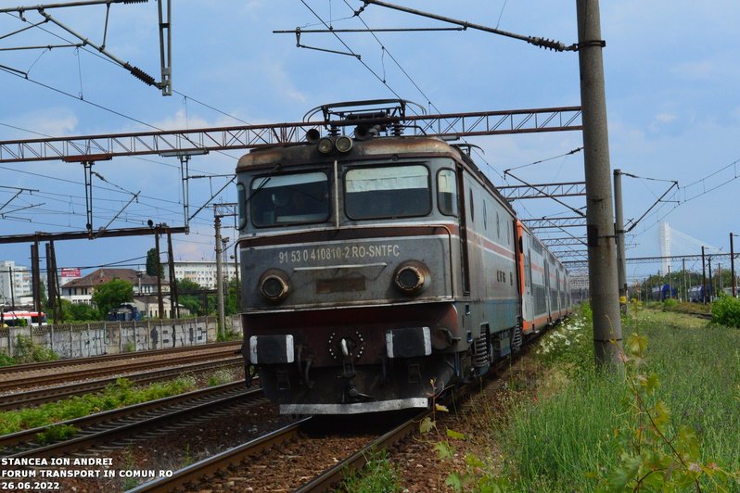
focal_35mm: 48
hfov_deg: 41.1
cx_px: 370
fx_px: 987
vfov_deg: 28.1
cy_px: 246
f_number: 13
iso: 800
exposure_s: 1/640
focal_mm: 32
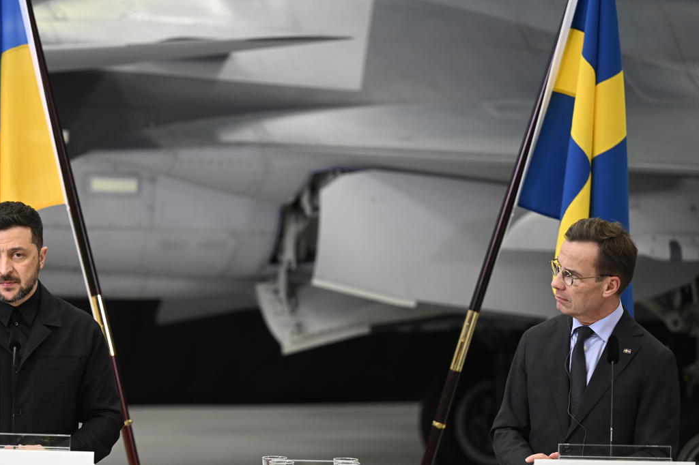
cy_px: 275
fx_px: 3610
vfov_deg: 7.4
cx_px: 261
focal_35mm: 186
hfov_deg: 11.1
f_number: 2.8
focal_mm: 140
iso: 1250
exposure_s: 1/250
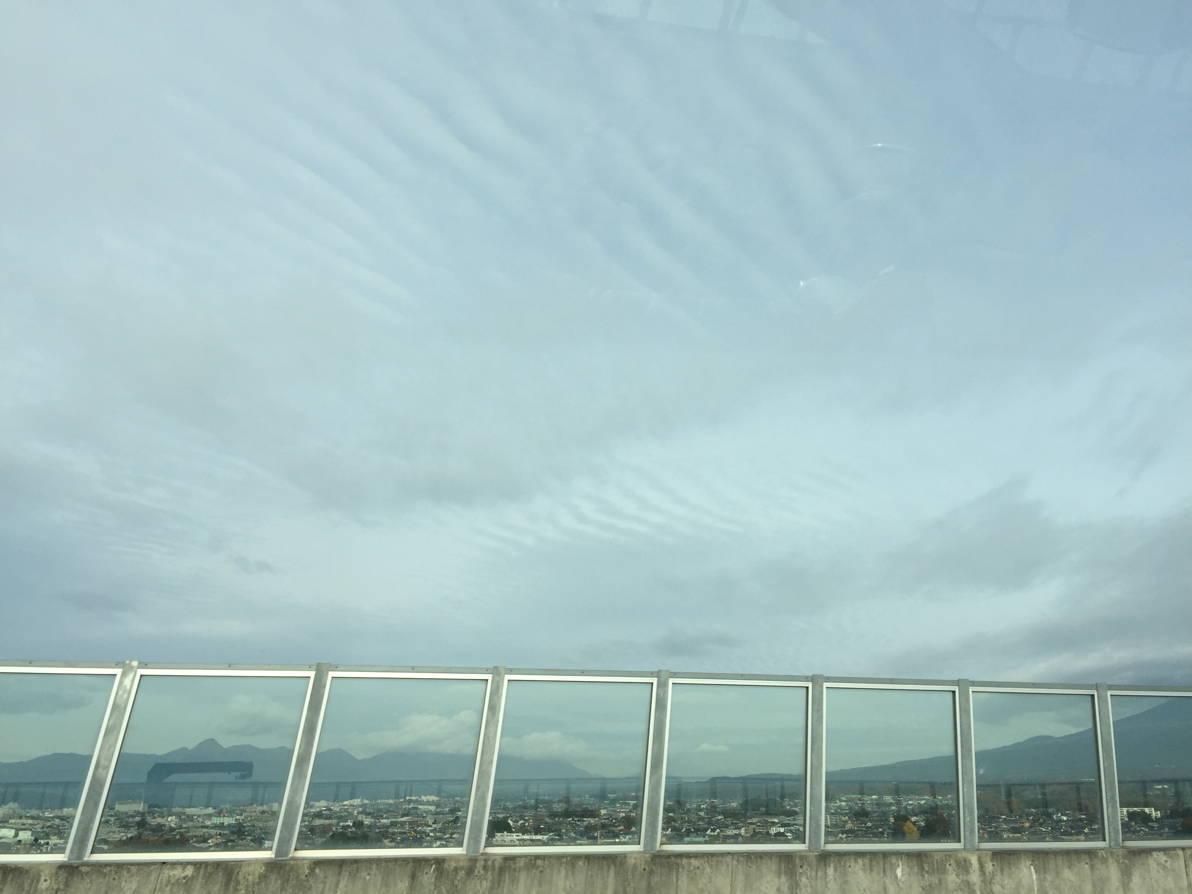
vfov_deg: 48.2
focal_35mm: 29
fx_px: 999
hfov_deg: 61.7
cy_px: 447
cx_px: 596
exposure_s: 1/2825
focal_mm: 4.15
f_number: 2.2
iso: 32
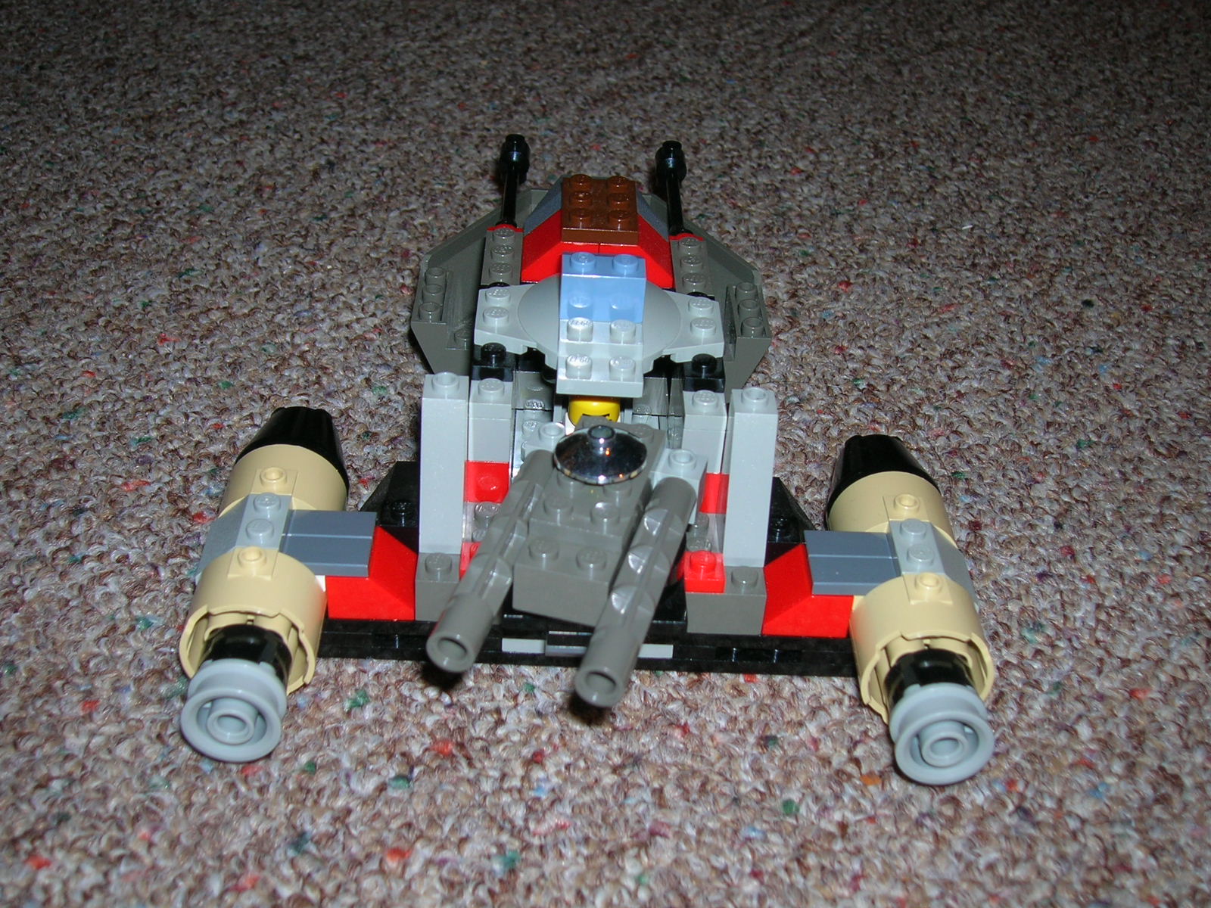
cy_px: 454
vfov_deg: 34.3
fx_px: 1469
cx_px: 606
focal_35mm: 42
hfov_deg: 44.8
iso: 50
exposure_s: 1/60.1
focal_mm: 7
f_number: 3.1
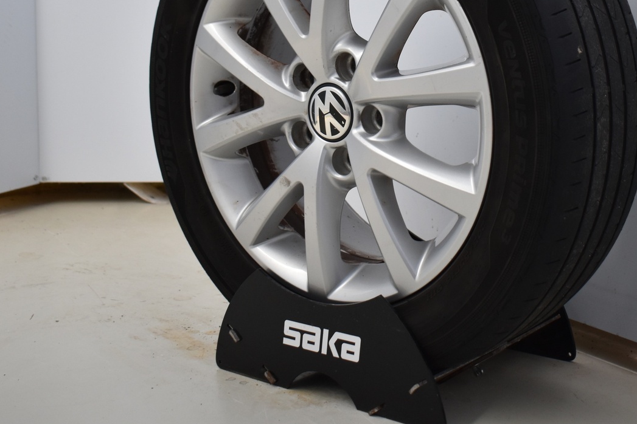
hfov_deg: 30.7
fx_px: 1150
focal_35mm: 65
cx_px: 420
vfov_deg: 20.8
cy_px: 109
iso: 640
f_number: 4.2
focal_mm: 28
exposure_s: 1/60
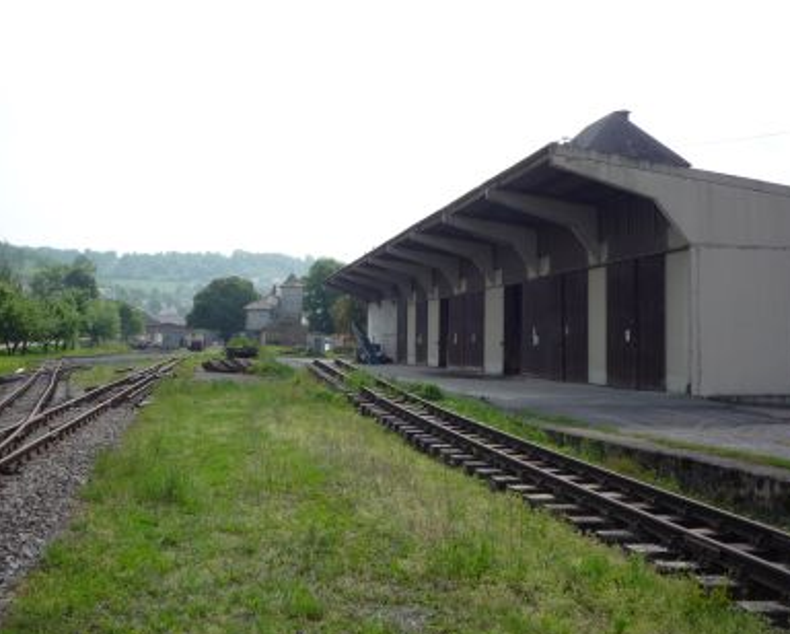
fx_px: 913
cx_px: 358
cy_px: 276
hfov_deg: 46.7
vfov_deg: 38.2
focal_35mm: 39
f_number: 5.6
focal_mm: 5.2
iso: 100
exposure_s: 1/400
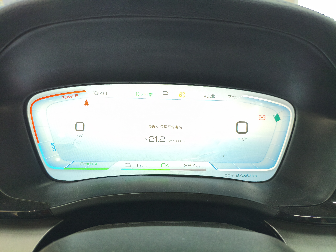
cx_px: 168
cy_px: 126
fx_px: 252
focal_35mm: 26
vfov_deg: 53.1
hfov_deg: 67.3
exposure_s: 1/100
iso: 320
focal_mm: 4.94
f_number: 1.5
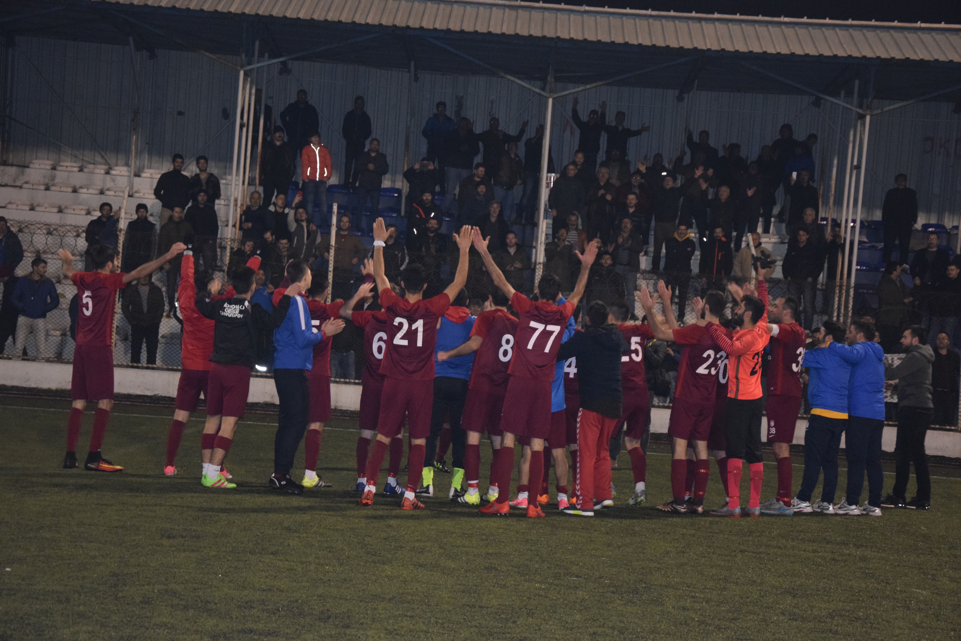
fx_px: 2322
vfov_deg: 15.7
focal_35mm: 87
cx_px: 480
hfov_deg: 23.4
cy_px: 320
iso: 3200
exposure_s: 1/60
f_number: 5
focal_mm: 58
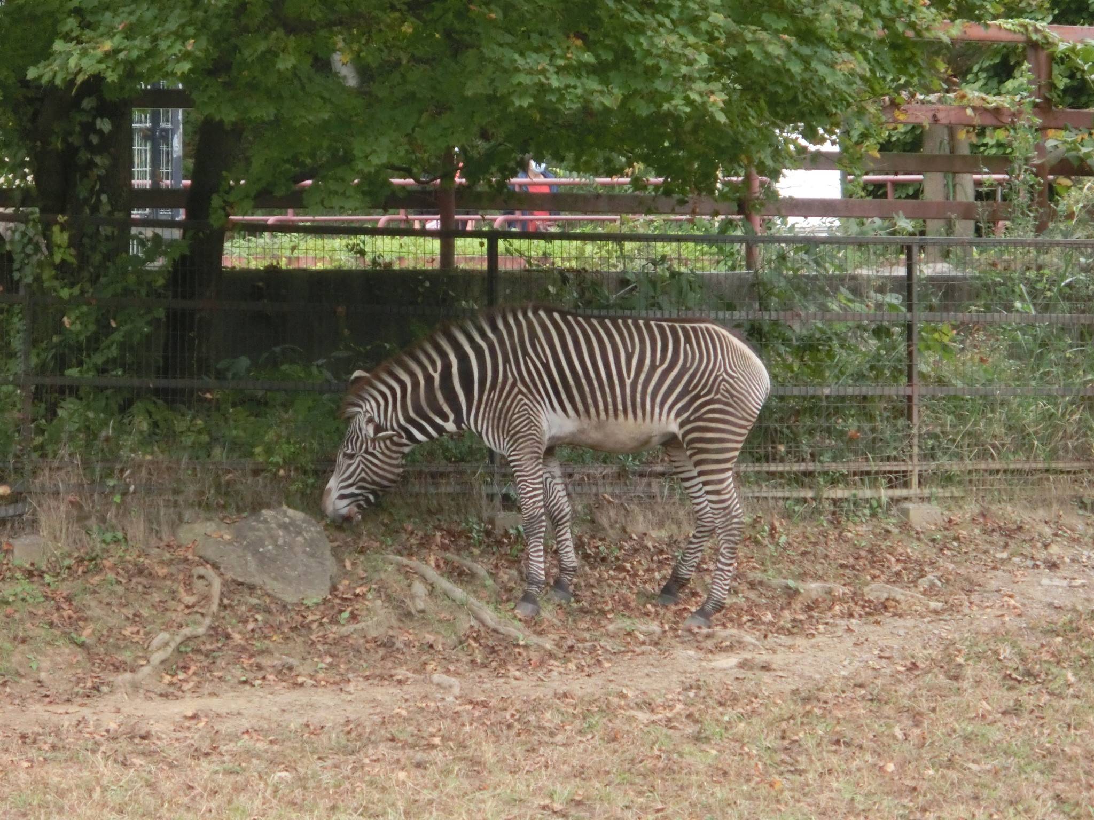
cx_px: 547
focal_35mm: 300
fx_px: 9481
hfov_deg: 6.6
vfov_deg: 5.0
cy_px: 410
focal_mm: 53
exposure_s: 1/400
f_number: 5.9
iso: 800
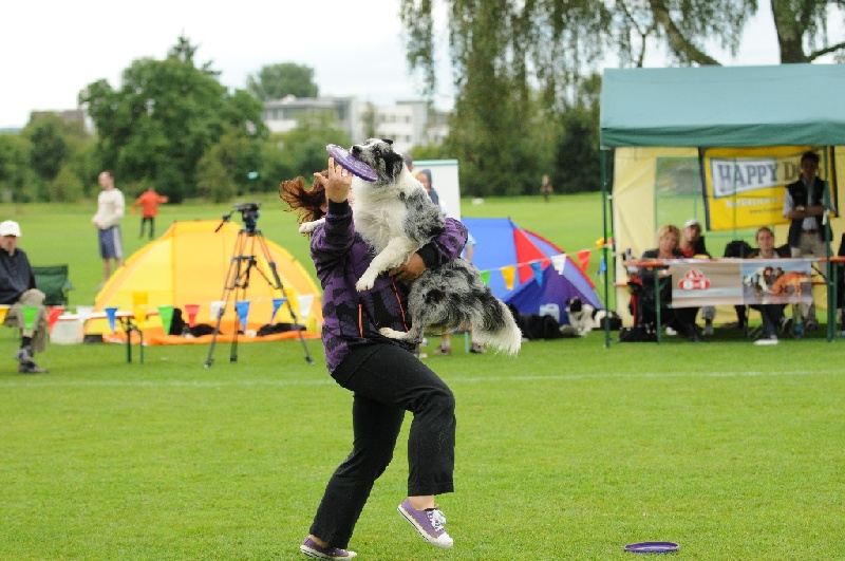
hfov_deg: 17.5
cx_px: 422
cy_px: 280
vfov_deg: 11.7
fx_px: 2742
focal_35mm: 117
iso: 500
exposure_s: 1/1000
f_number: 2.8
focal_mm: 78
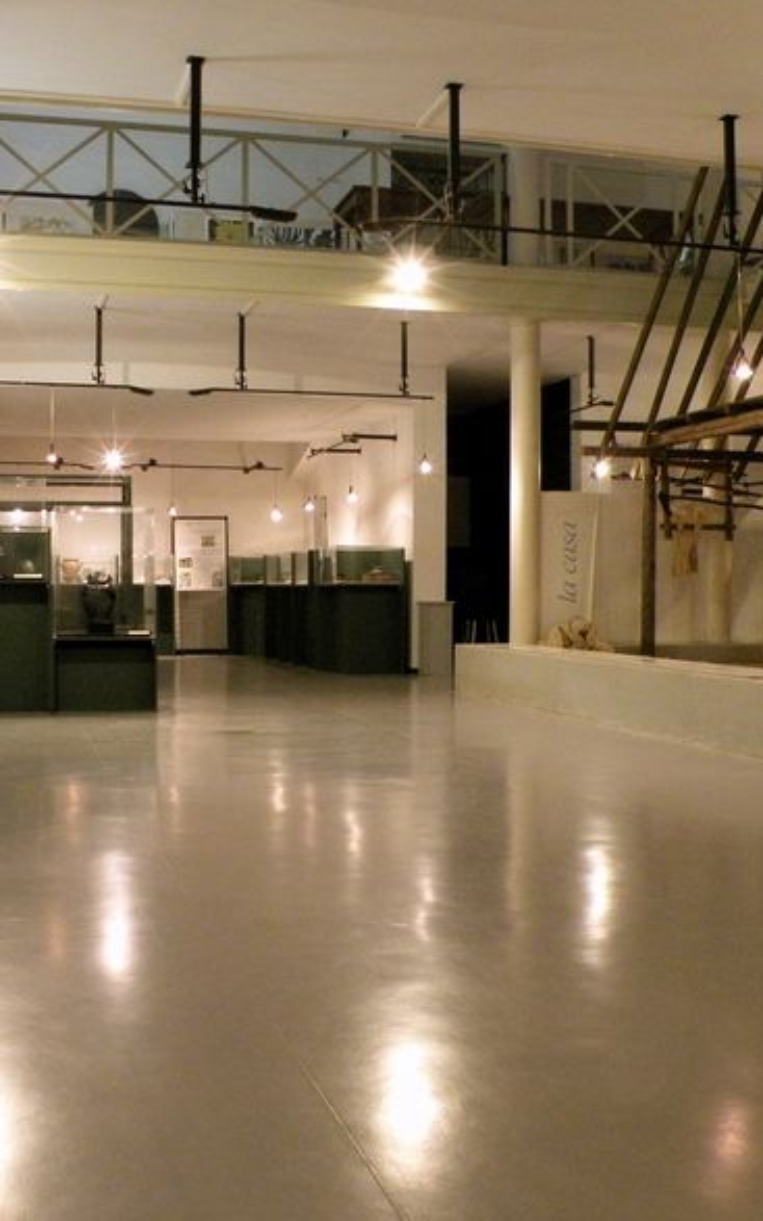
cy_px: 616
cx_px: 299
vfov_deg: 50.4
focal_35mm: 39
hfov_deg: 32.7
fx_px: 1297
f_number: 2.8
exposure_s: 1/24.8
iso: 400
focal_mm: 4.7
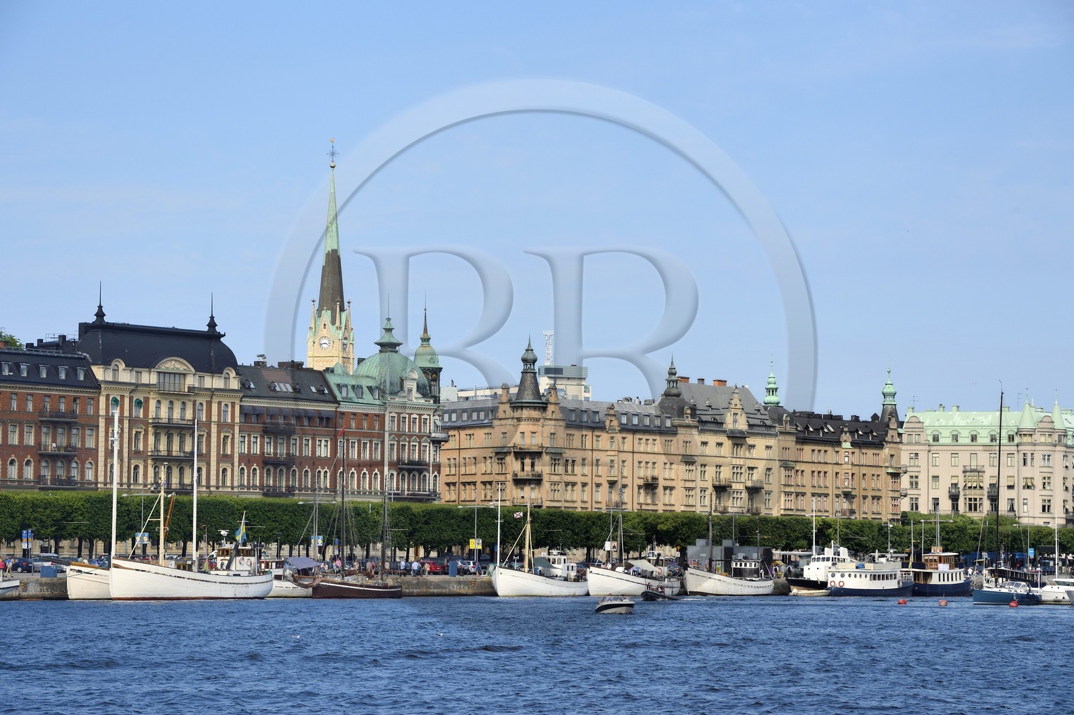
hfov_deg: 16.8
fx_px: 3637
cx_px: 537
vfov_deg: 11.2
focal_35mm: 122
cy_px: 358
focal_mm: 122
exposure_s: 1/640
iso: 200
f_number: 10
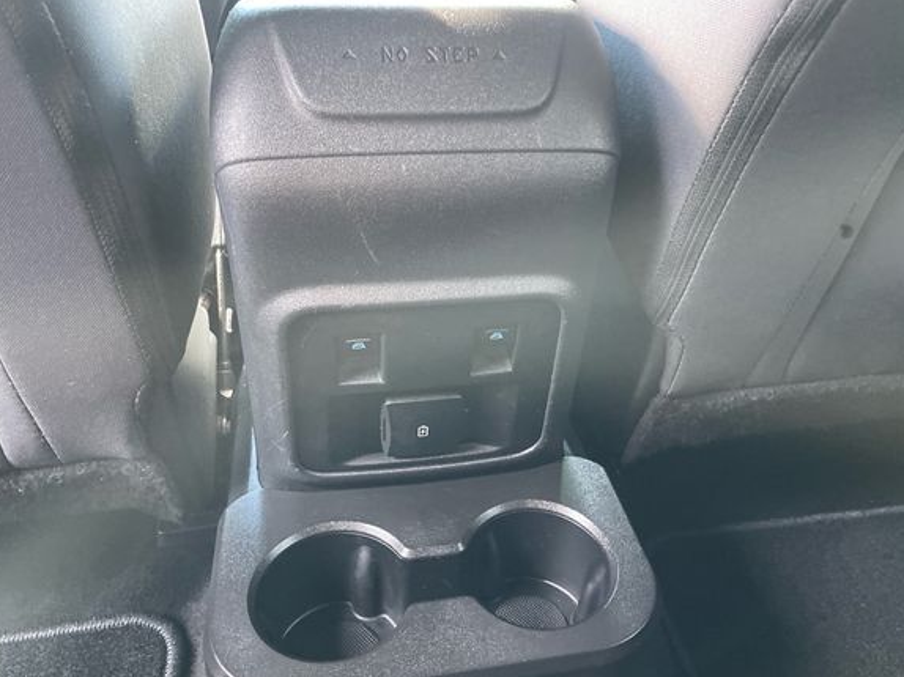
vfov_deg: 48.2
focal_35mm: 29
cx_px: 468
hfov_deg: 61.7
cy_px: 337
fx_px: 757
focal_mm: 4.2
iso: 640
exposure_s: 1/30
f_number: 1.6
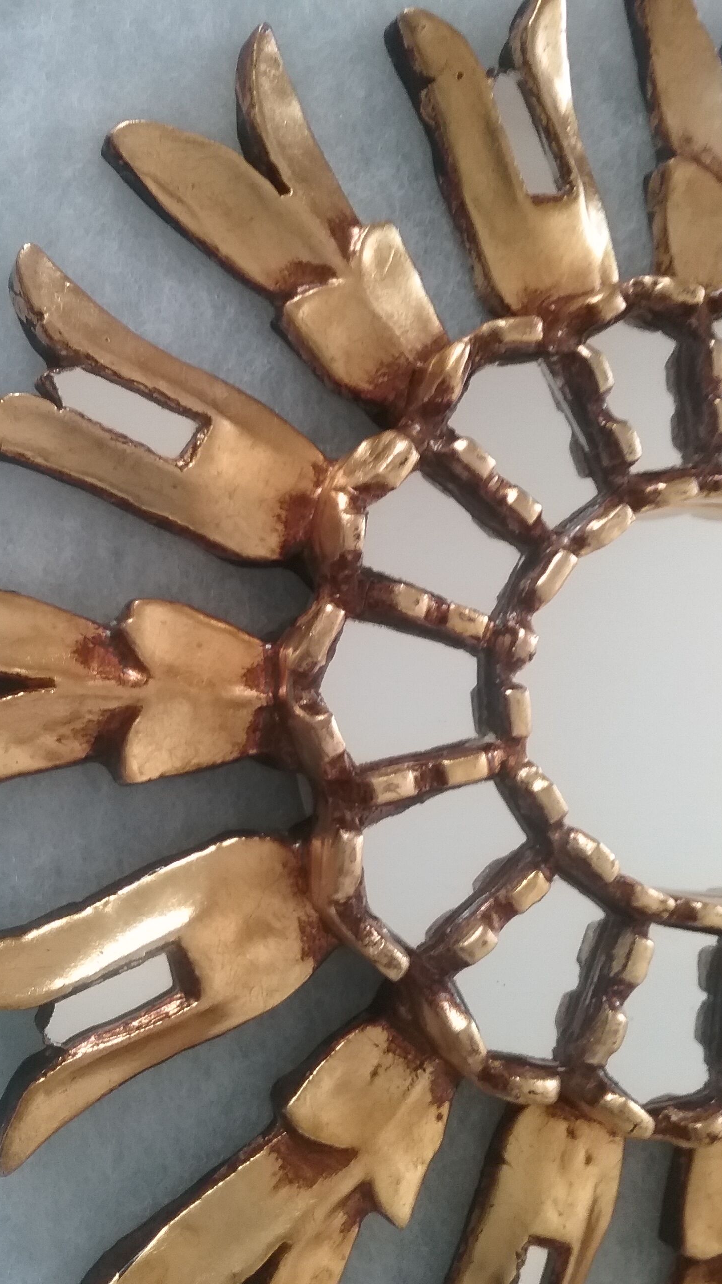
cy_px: 645
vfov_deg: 58.0
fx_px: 1157
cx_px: 280
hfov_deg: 34.5
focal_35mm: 34
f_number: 2.2
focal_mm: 3.3
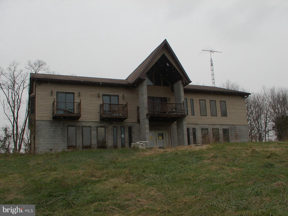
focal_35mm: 37
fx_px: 308
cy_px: 108
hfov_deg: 50.1
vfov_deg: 38.7
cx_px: 144
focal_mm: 5.8
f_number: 5.6
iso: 100
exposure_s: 1/150
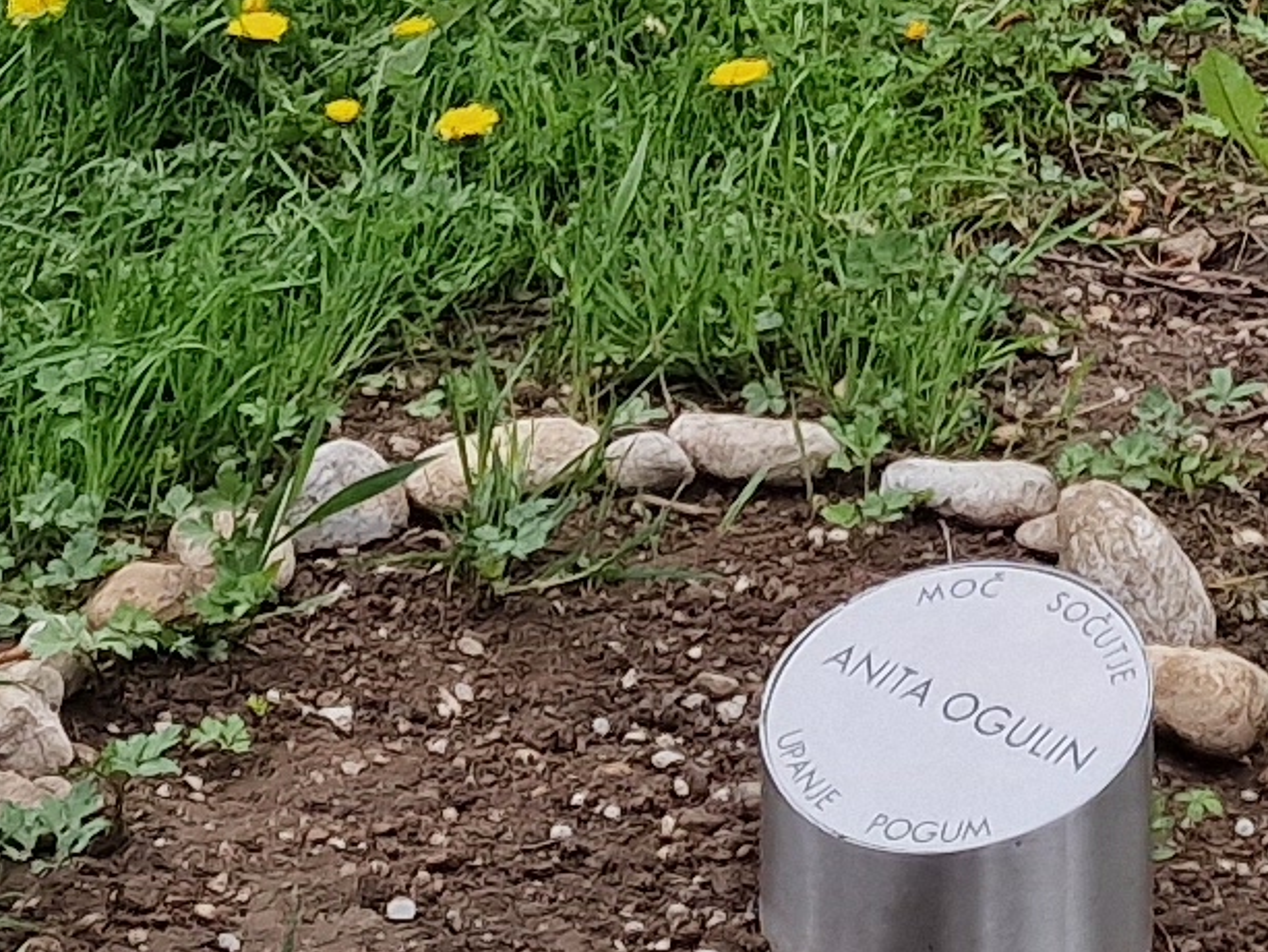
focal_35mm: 150
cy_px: -971
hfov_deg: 13.1
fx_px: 5496
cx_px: 1123
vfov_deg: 9.3
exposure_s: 1/444
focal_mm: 6.4
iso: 50
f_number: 1.8
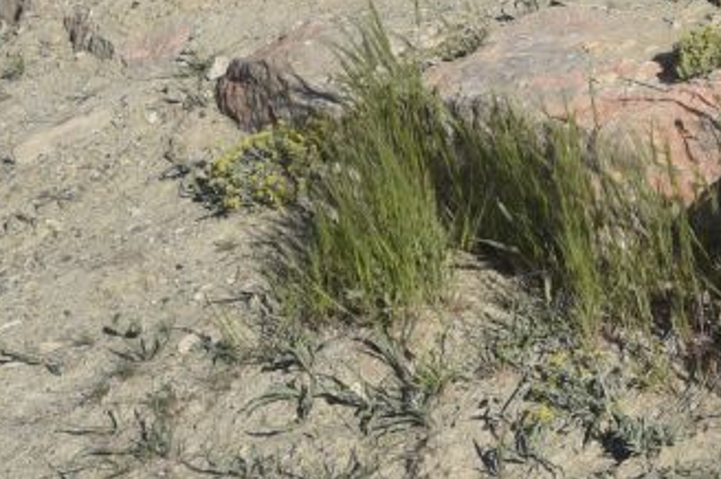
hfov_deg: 14.4
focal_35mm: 127
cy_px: -289
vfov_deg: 10.3
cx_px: 1257
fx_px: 2541
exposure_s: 1/160
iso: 125
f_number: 14
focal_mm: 32
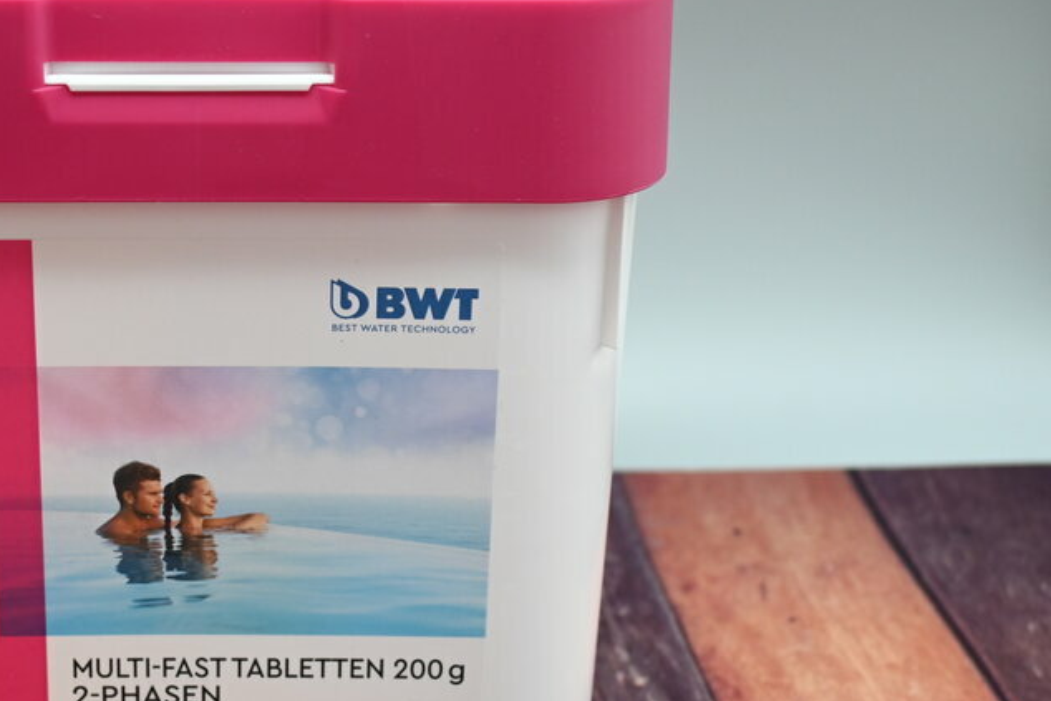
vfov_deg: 18.9
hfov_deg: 27.7
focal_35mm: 72
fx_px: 2108
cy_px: 360
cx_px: 288
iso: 720
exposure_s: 1/50
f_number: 4.8
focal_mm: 30.5
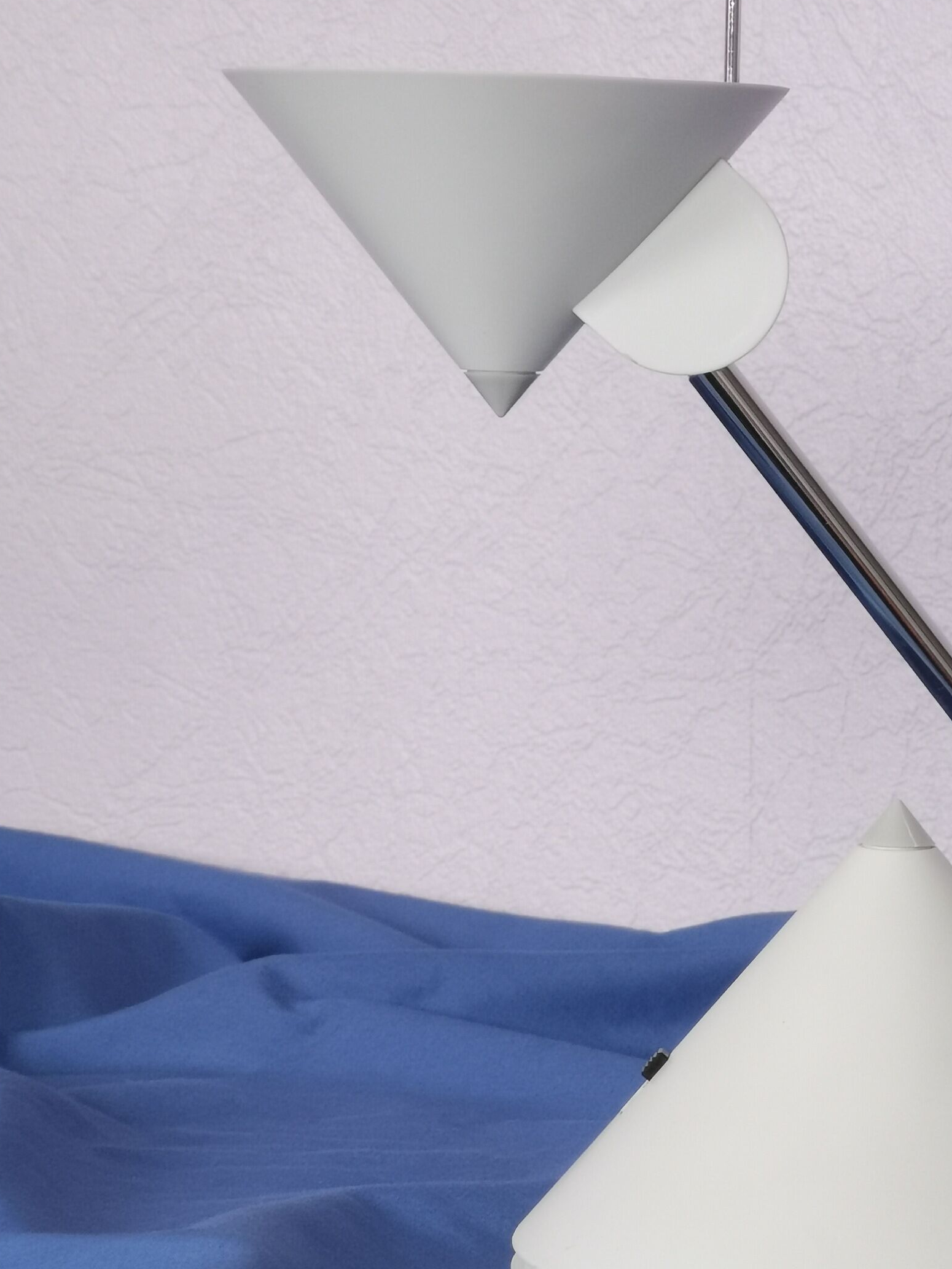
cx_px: 753
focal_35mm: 143
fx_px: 5243
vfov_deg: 13.8
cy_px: 630
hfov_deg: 10.3
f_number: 2.4
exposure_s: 1/50
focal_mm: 7.48
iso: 160
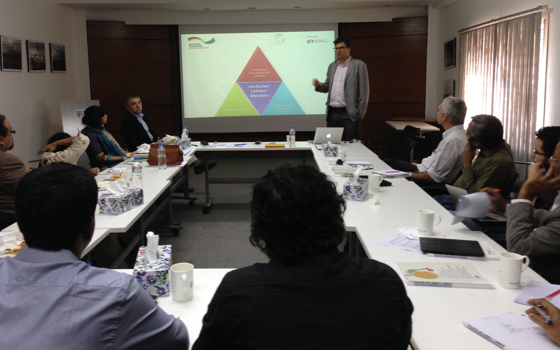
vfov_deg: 35.2
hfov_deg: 54.0
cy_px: 143
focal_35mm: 36
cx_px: 276
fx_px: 549
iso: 125
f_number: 2.4
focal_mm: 4.12
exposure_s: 1/20
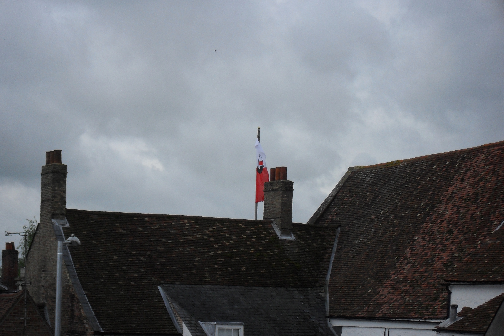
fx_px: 1540
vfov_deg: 12.4
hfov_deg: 18.6
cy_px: 184
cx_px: 250
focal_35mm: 110
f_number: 5.8
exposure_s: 1/750
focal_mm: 18.9
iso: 100
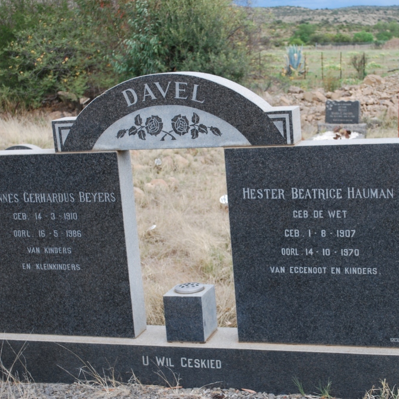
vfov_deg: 26.1
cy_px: 202
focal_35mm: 66
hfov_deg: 26.0
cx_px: 248
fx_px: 861
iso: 200
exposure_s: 1/125
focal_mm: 34
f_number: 5.6
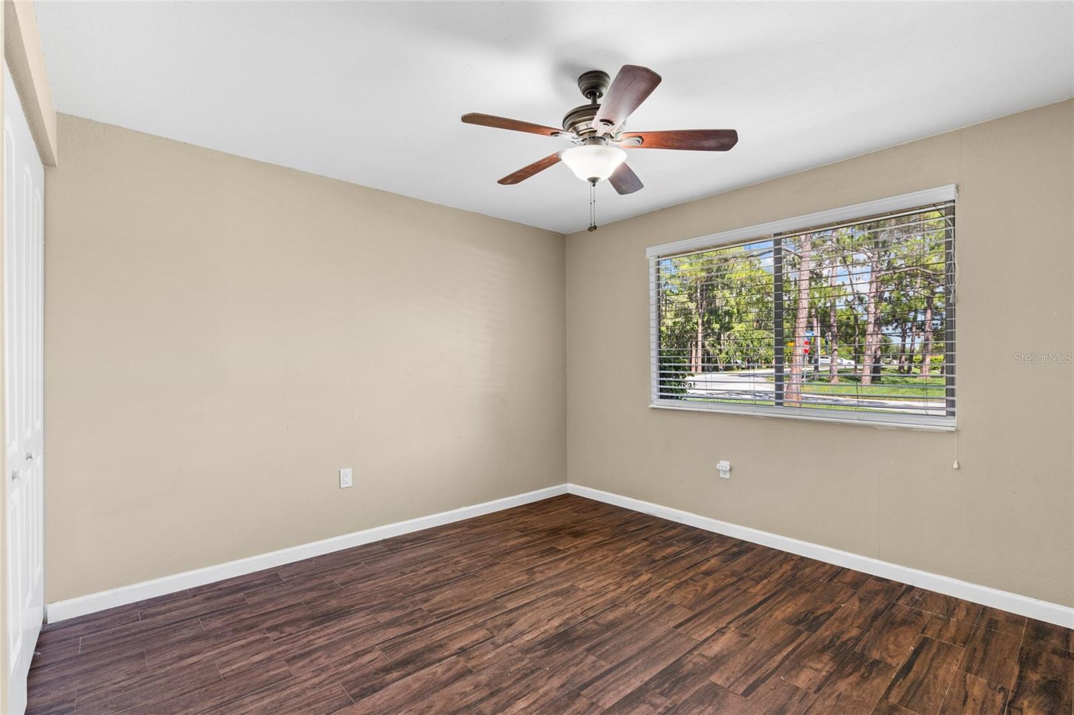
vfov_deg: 73.7
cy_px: 358
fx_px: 477
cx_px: 537
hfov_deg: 96.7
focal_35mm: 16
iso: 250
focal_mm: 16
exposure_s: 1/2.5
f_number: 9
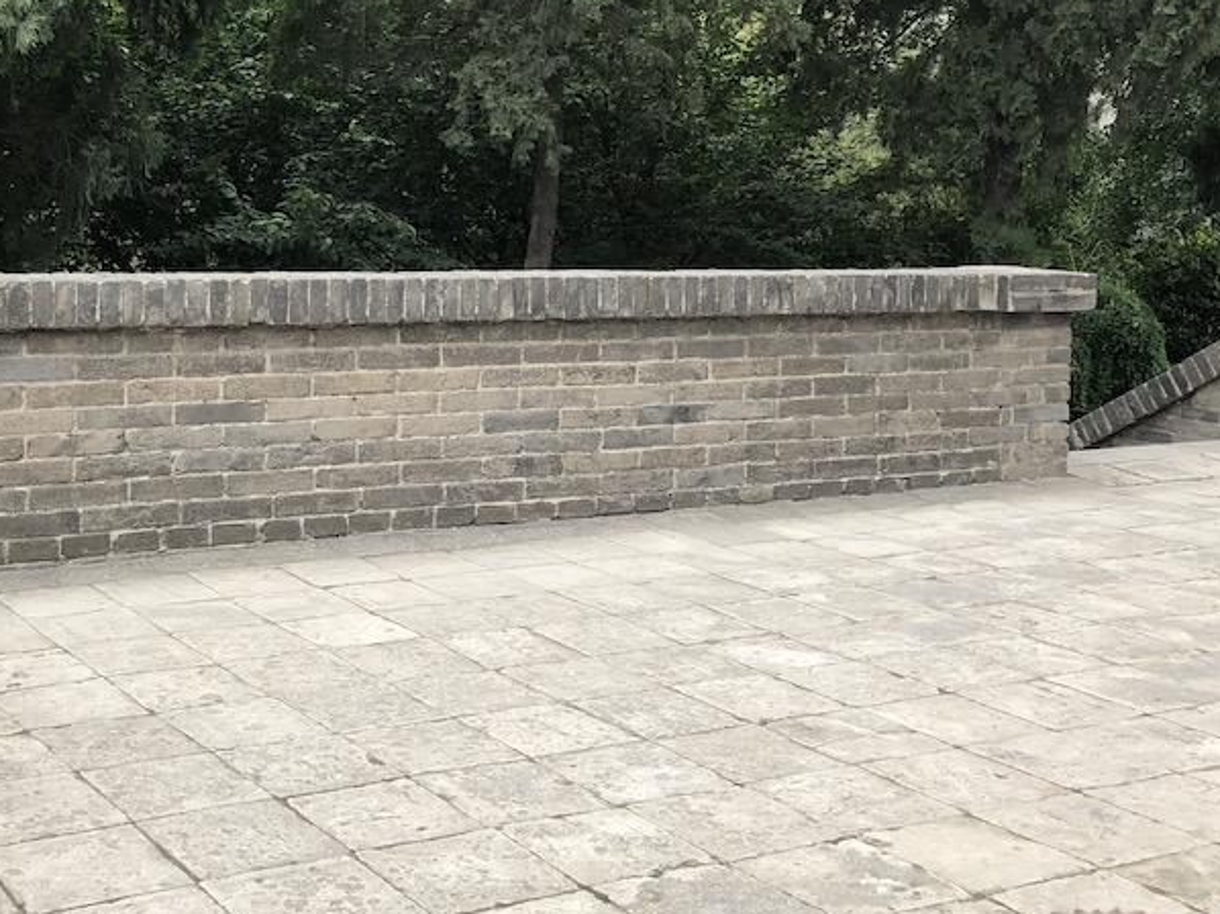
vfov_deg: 28.7
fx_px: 1761
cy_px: 241
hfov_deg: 37.0
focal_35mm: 50
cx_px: 262
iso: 20
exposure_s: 1/505
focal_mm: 3.99
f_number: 1.8
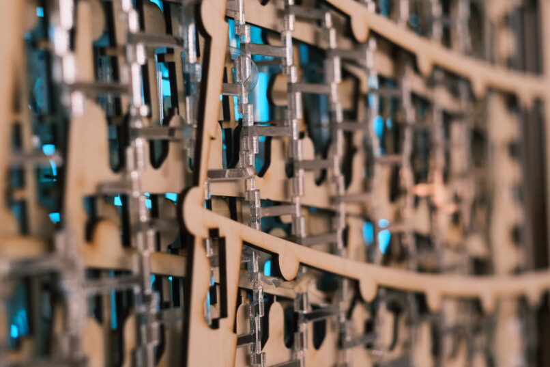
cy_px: 184
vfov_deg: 16.3
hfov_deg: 24.2
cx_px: 275
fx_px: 1283
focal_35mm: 84
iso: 1600
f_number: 2.8
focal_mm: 56
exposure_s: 1/52
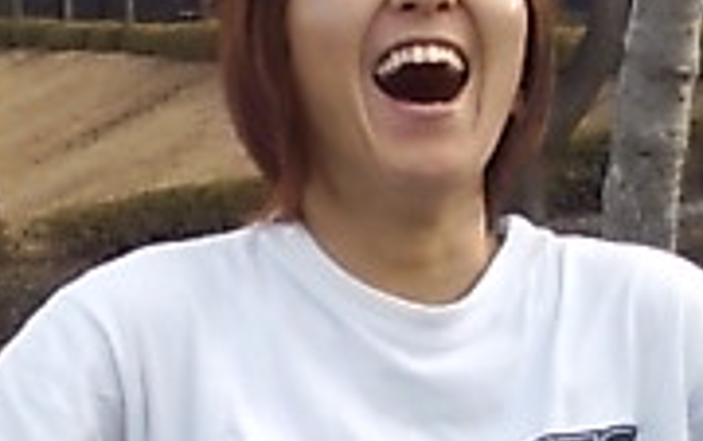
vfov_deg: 11.9
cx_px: 410
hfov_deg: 19.1
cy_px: 445
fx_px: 2091
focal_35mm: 109
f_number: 3.5
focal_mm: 3.73
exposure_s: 1/233
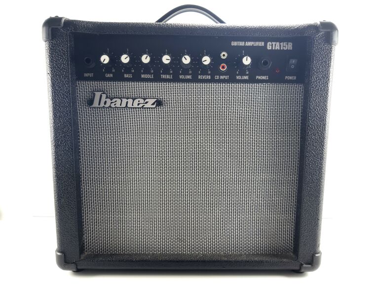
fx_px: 296
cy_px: 142
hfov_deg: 65.3
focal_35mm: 27
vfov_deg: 51.4
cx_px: 190
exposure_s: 1/100
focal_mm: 3.93
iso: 40
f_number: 1.7
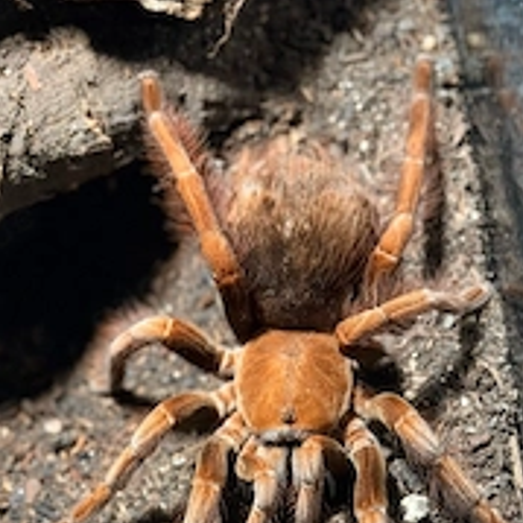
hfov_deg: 18.3
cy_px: 301
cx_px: 237
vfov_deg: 18.3
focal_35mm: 95
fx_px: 1624
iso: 400
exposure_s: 1/40
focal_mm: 6.76
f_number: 1.78
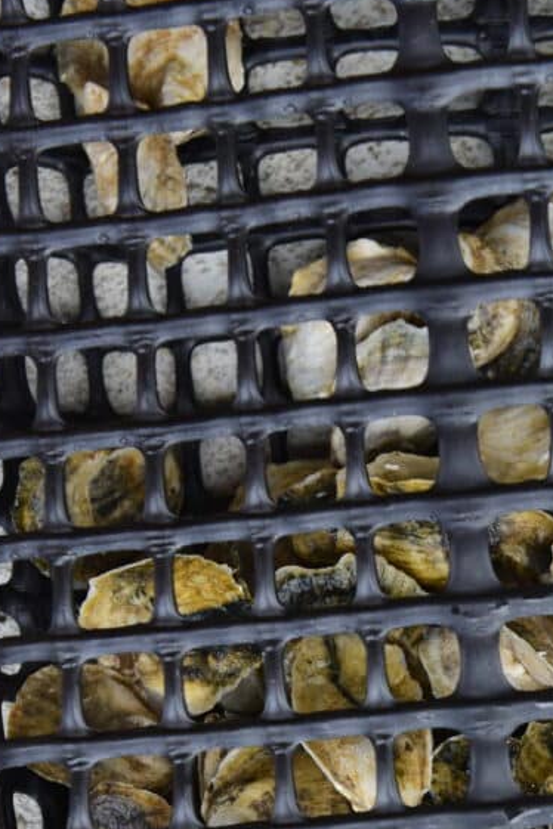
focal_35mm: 137
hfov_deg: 9.9
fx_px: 3156
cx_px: 642
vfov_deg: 14.7
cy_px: 853
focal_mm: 50
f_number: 6.3
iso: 640
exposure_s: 1/160
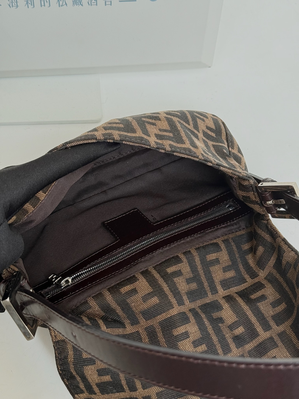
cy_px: 200
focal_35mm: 48
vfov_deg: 39.7
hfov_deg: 30.3
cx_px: 150
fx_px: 553
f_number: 1.78
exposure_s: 1/56
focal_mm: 6.76
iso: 250
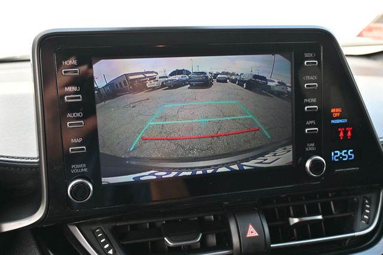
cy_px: 128
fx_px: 351
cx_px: 192
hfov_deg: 57.2
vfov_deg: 39.9
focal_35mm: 33
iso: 400
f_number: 4
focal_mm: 22
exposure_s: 1/160
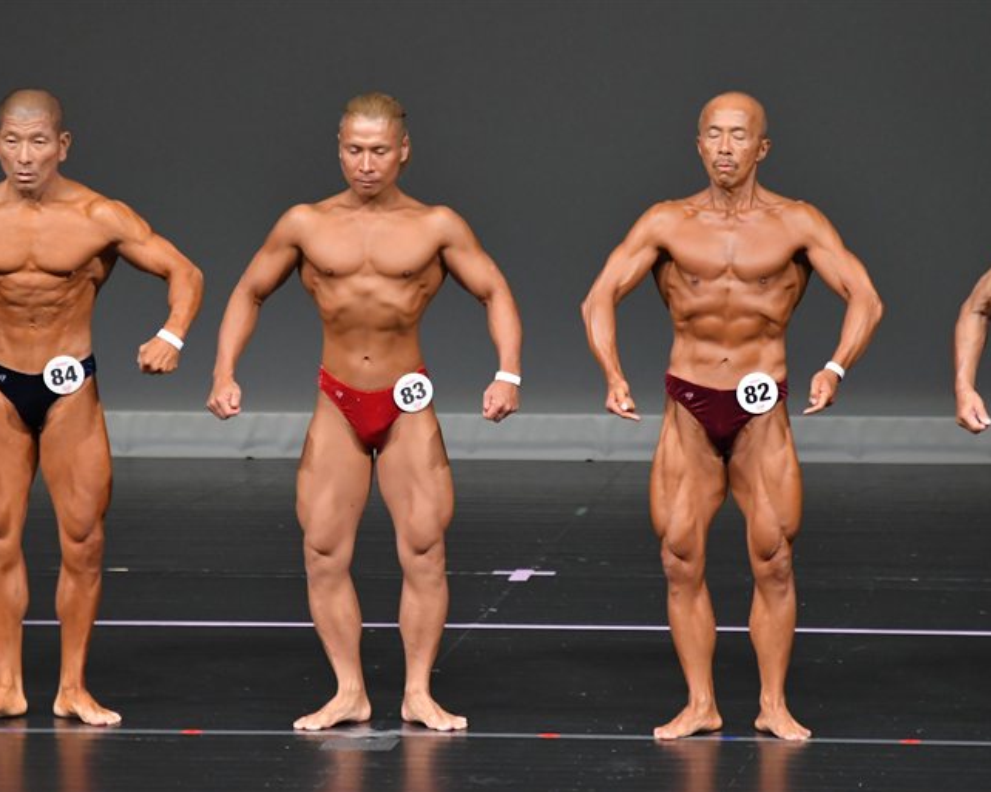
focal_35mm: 425
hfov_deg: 4.6
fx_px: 12459
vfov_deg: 3.6
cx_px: 467
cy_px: 397
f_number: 5.6
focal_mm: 250
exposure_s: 1/400
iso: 4000
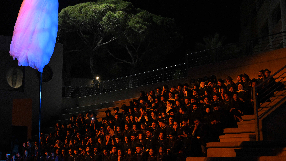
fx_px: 508
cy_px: 32
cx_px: 94
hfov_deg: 31.2
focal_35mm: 67
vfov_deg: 17.8
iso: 5000
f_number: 5
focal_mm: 47
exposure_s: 1/320
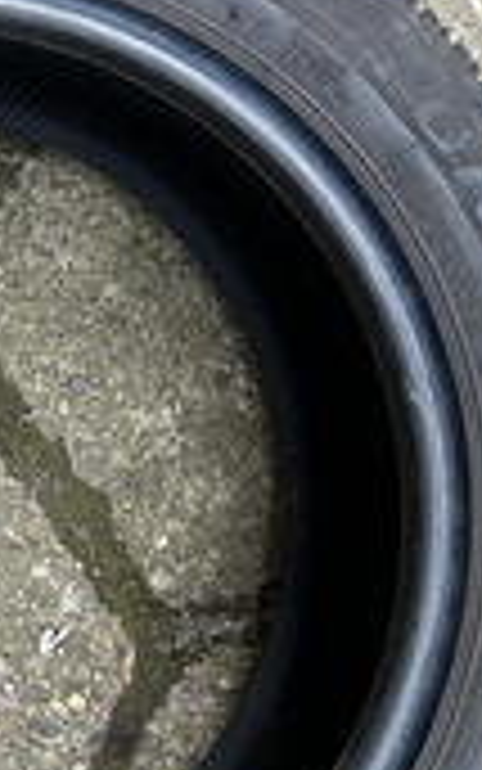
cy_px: 518
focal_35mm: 67
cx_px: -167
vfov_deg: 30.4
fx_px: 1407
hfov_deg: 18.0
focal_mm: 6.86
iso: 64
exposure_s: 1/121
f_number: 1.78
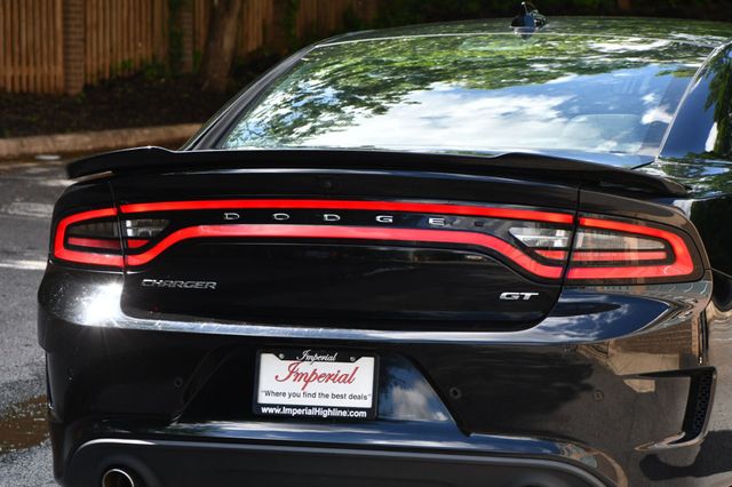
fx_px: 2886
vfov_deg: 9.7
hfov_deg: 14.5
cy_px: 244
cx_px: 366
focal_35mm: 142
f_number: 6.3
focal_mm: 95
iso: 200
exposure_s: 1/250
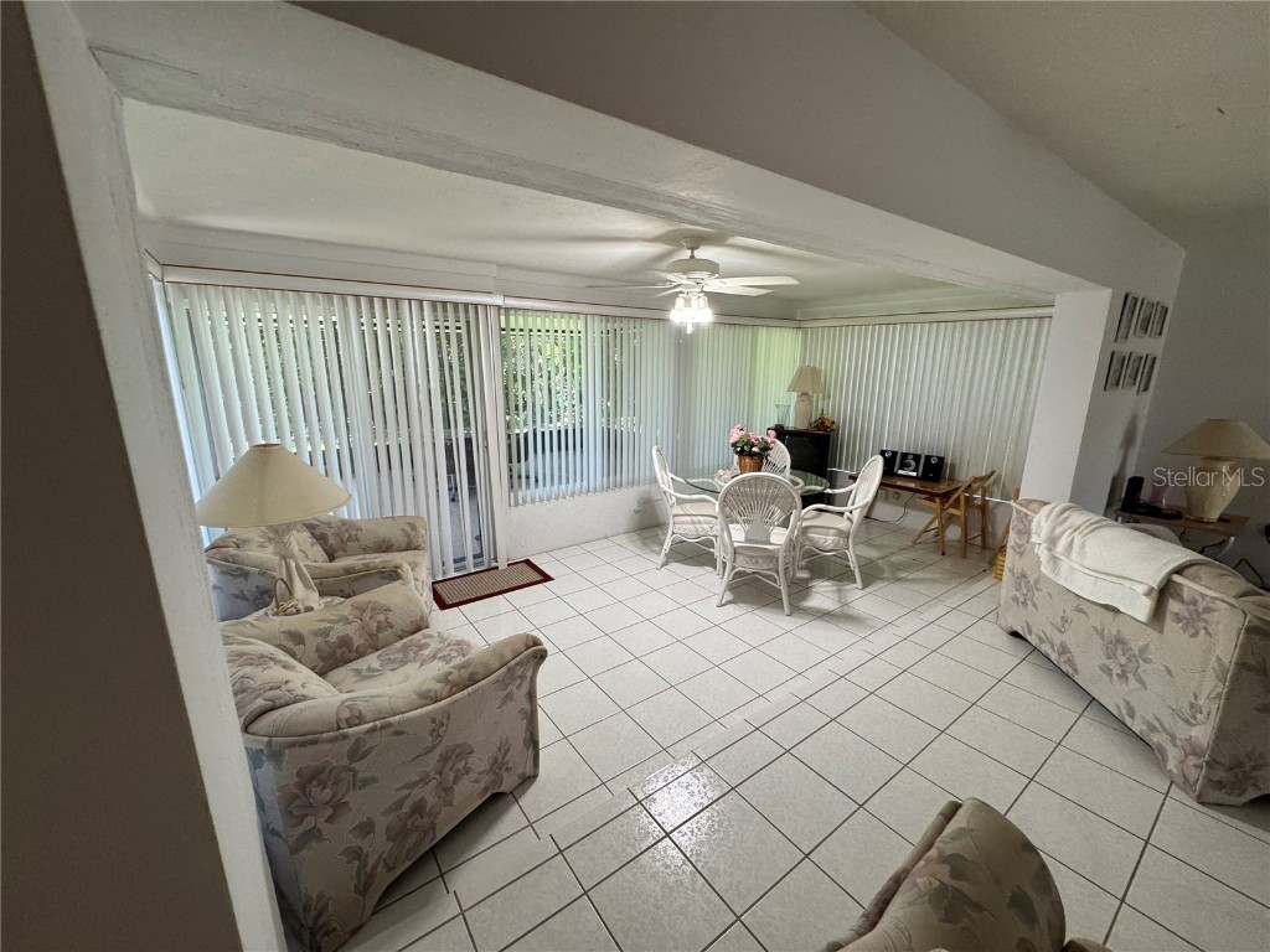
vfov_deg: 85.7
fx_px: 514
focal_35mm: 14
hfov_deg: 102.1
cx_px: 635
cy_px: 476
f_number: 2.2
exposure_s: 1/120
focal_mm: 2.22
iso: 200
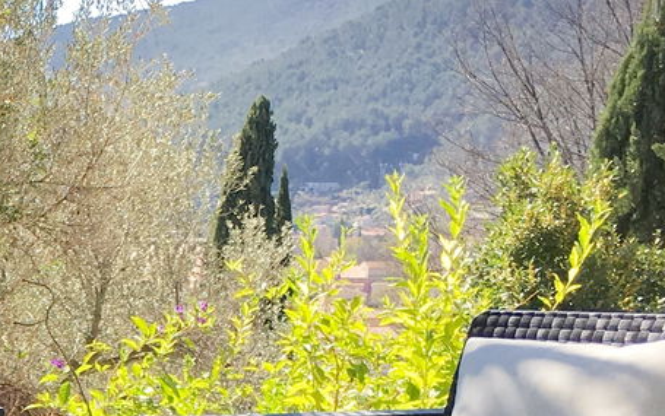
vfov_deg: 11.8
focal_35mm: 108
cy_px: 549
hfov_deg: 17.7
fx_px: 1959
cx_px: -270
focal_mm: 4.15
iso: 25
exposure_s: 1/686
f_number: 2.2
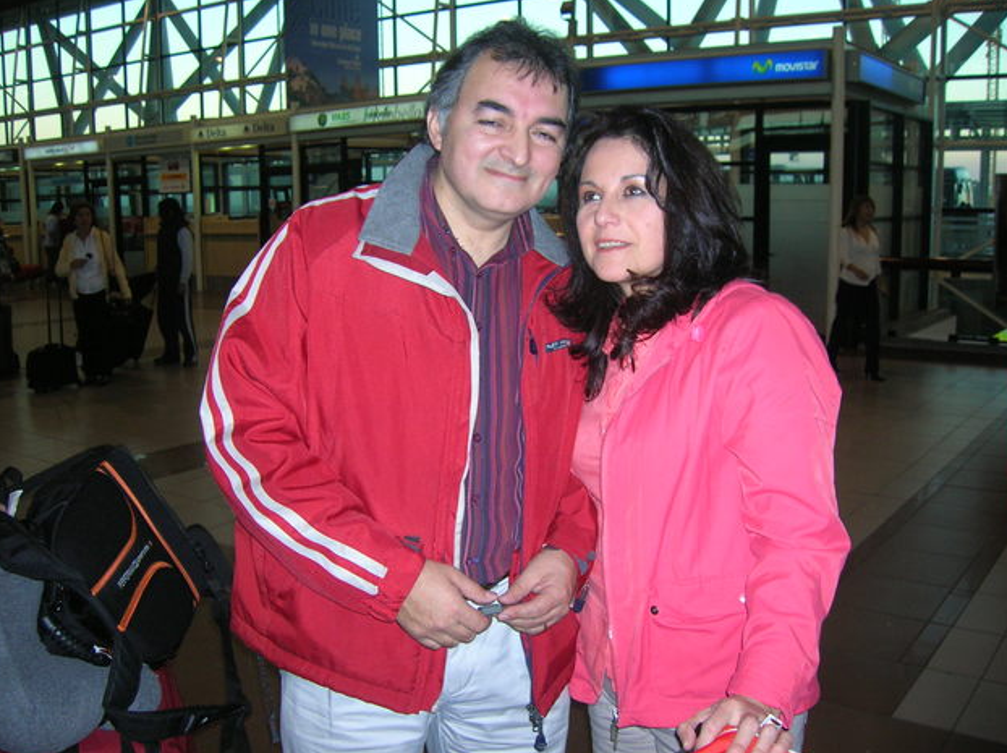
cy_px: 380
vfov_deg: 40.6
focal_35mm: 35
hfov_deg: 52.7
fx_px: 1017
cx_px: 504
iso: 81
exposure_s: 1/60.1
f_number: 2.9
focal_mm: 5.7
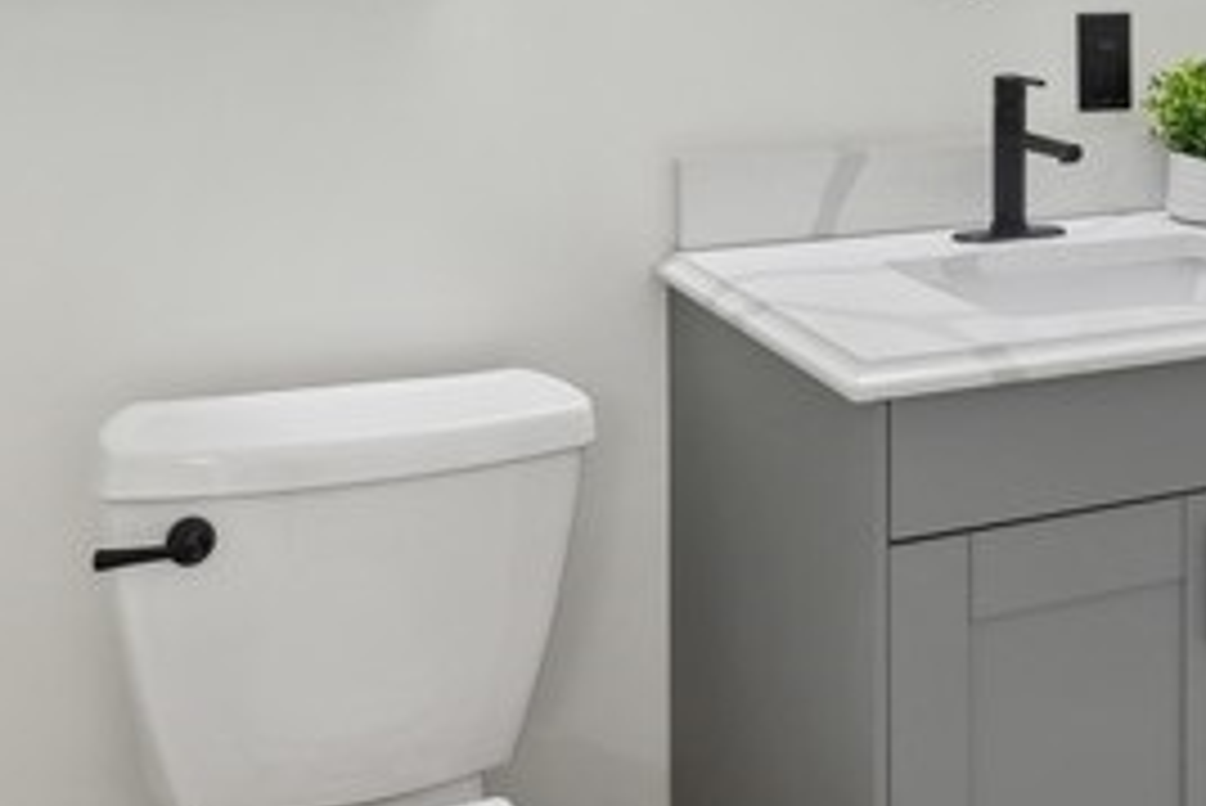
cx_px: 864
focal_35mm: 47
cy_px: -41
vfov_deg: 26.8
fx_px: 1575
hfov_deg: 41.0
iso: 200
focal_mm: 14
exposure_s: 1/15
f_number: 9.5
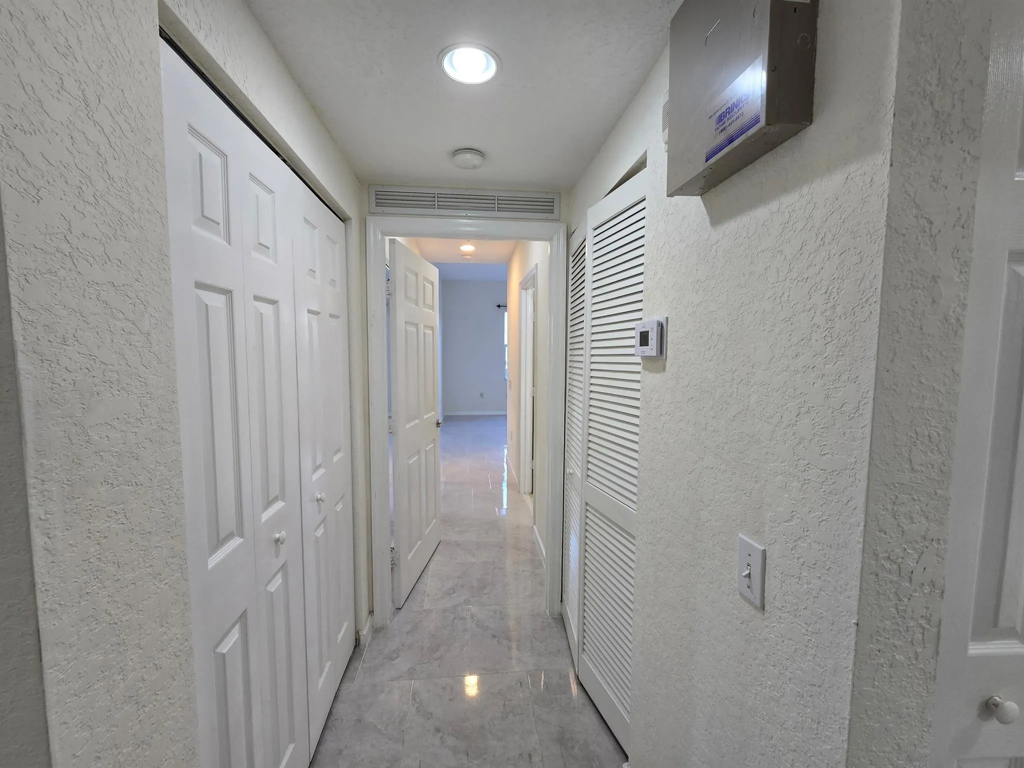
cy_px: 384
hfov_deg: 106.2
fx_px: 385
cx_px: 512
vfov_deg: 89.9
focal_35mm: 13
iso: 100
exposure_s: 1/60
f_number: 2.2
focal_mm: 2.2
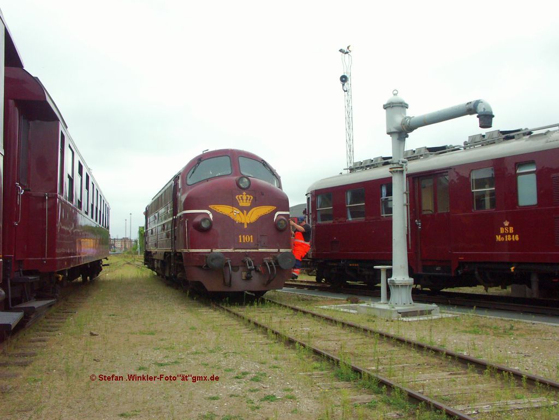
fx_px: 549
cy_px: 210
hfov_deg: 54.0
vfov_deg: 41.8
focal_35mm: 34
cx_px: 280
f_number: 5
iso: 200
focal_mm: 8.76
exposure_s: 1/320
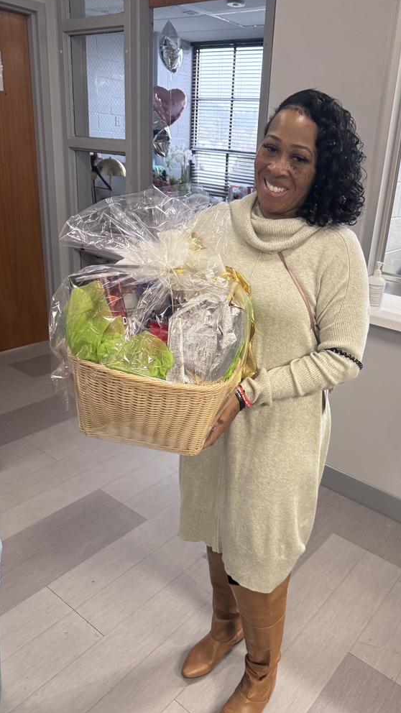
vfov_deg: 69.8
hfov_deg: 42.5
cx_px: 252
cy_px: 346
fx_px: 510
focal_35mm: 27
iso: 320
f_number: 1.78
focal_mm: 6.76
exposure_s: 1/60
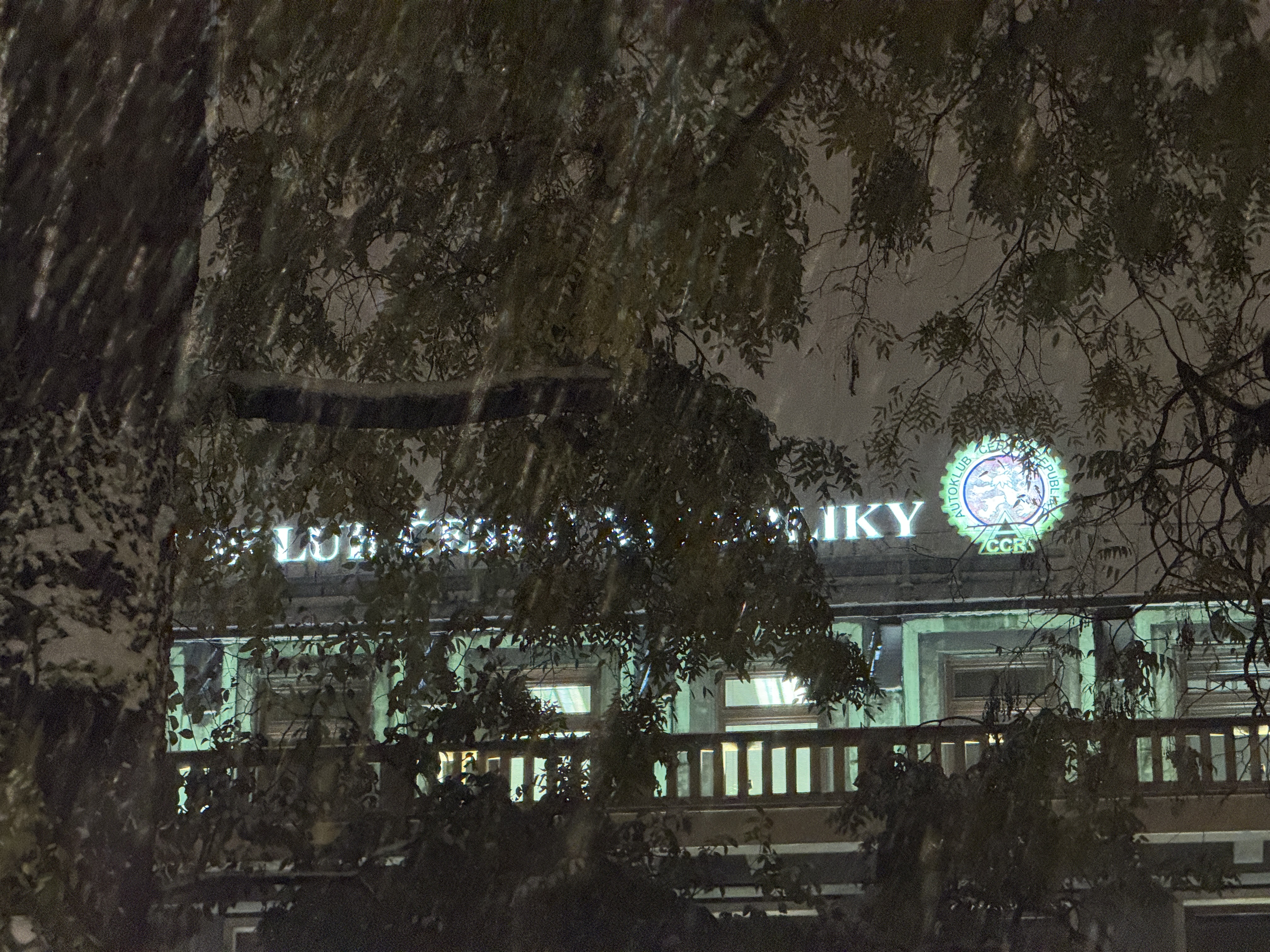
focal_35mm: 120
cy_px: 476
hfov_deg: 16.4
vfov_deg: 12.3
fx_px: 4403
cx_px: 635
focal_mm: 15.66
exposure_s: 1/33
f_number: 2.8
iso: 800
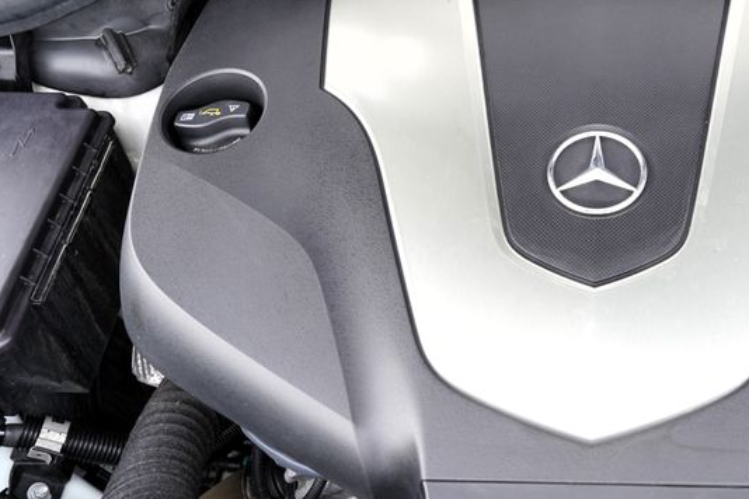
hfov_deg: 41.0
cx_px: 598
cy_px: 116
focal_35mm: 46
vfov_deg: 28.7
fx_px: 957
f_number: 4
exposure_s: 1/160
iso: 320
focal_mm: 24
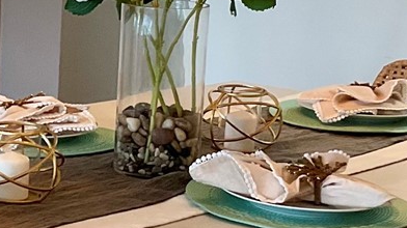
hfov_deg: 16.2
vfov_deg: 9.4
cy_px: 141
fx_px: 1391
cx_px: -28
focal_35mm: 129
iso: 80
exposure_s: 1/60
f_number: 1.8
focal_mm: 3
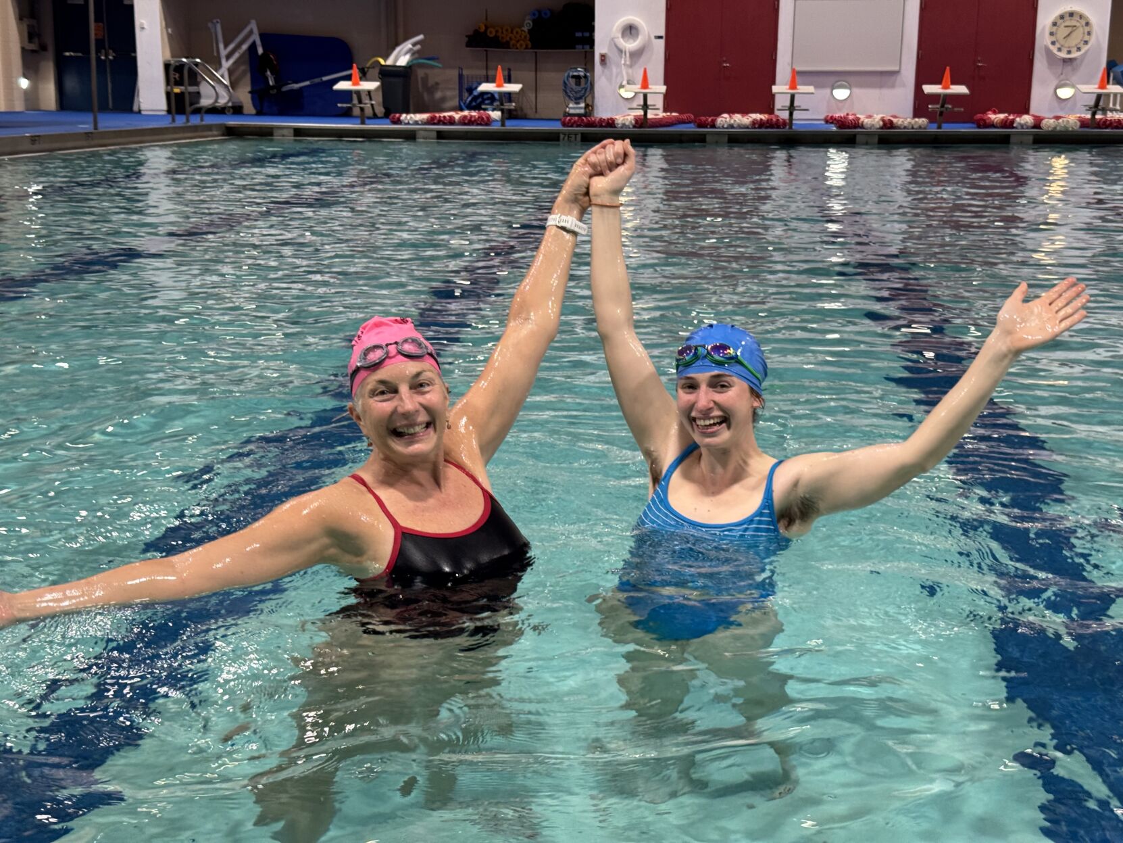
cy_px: 422
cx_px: 562
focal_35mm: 48
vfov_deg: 30.3
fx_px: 1557
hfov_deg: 39.7
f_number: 1.78
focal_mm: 6.76
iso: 160
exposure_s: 1/60
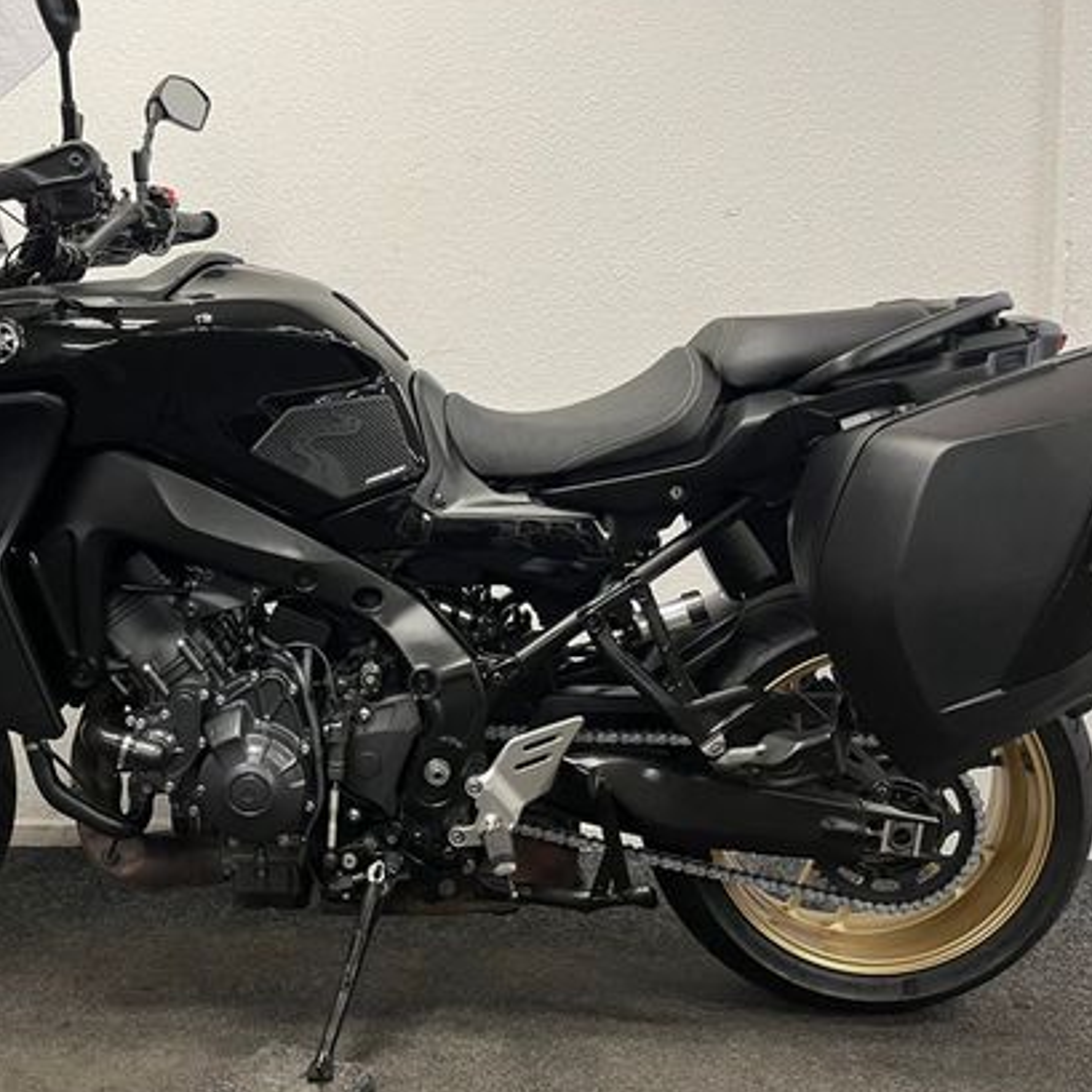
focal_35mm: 36
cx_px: 382
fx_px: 1285
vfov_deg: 45.9
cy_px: 478
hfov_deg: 45.5
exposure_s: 1/50
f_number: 1.6
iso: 80
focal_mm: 5.1
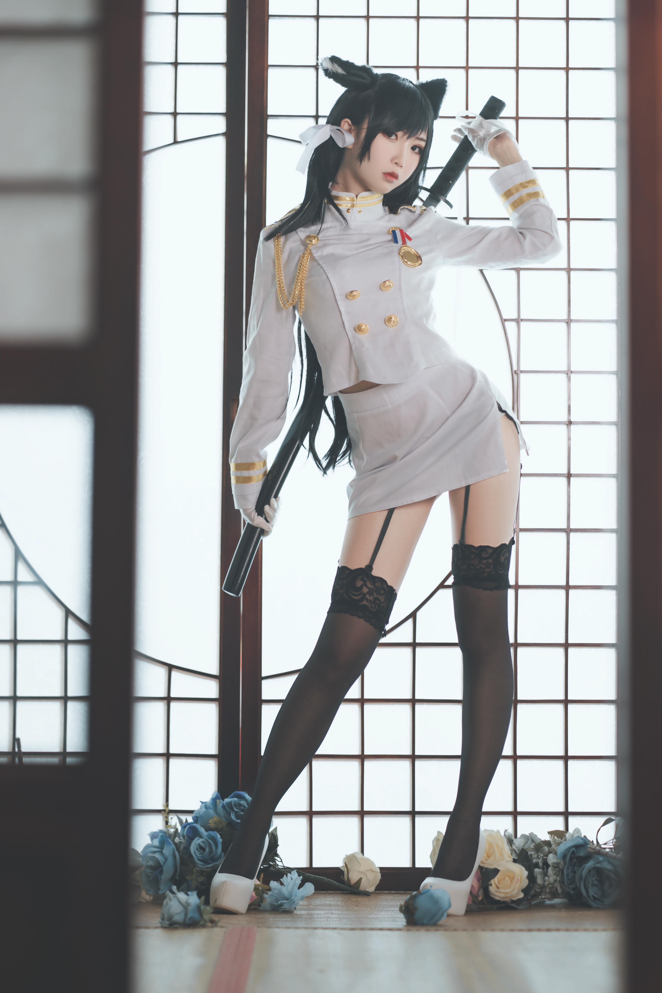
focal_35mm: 85
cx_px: 331
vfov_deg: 23.9
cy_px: 496
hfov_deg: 16.1
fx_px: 2344
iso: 100
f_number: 2.2
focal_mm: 85
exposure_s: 1/125
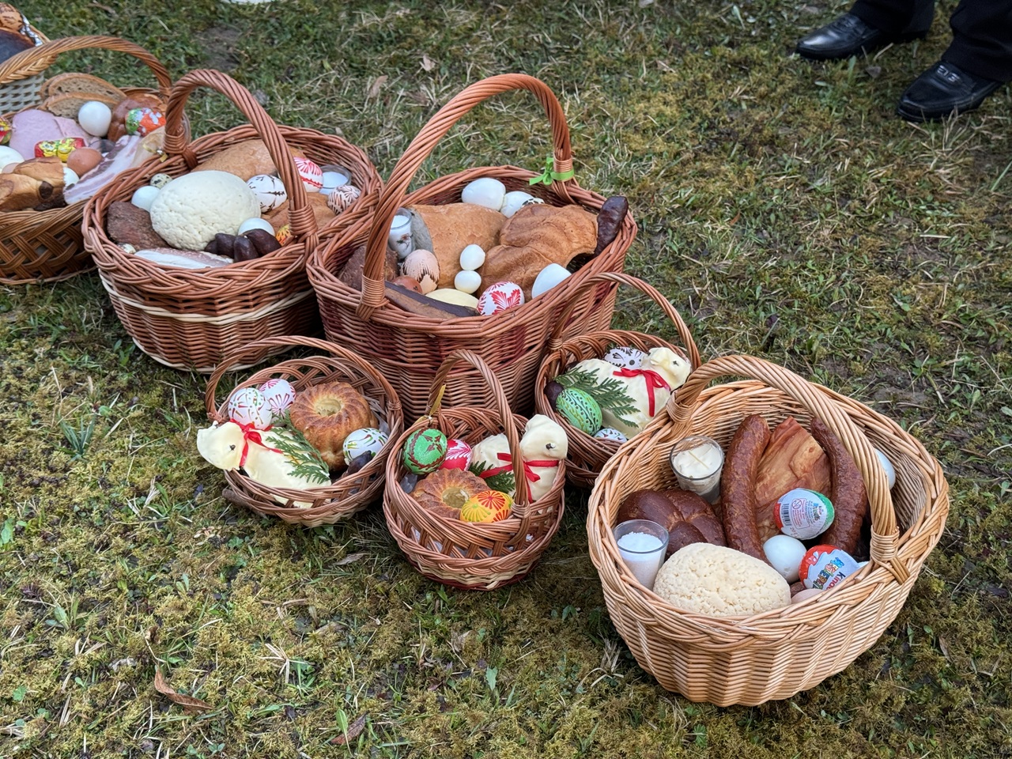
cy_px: 380
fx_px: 1403
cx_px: 506
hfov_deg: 39.7
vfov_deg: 30.3
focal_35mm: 48
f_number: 1.78
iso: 100
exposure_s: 1/60
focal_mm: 6.76
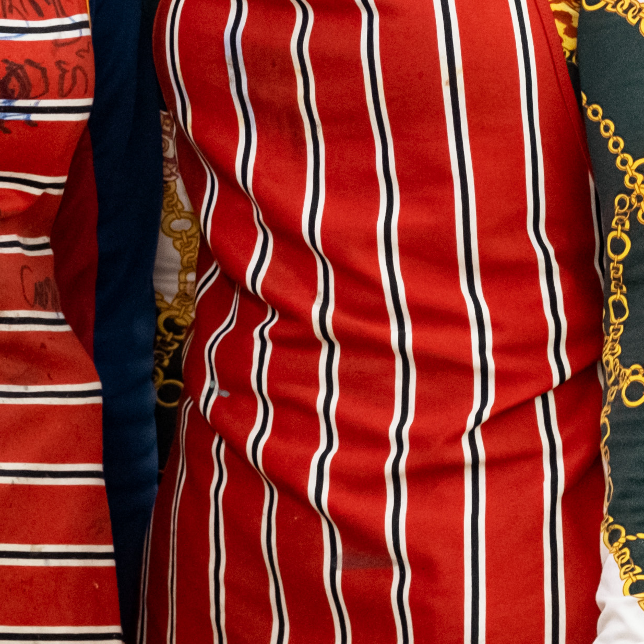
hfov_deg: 4.9
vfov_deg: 4.8
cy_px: 46
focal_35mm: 361
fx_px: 7598
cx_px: 360
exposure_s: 1/125
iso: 1600
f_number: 3.2
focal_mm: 56
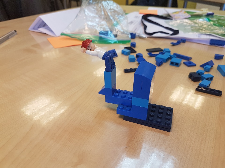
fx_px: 169
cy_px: 84
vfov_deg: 53.1
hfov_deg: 67.3
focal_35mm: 26
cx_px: 112
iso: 64
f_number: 1.7
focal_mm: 4.2
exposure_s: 1/50
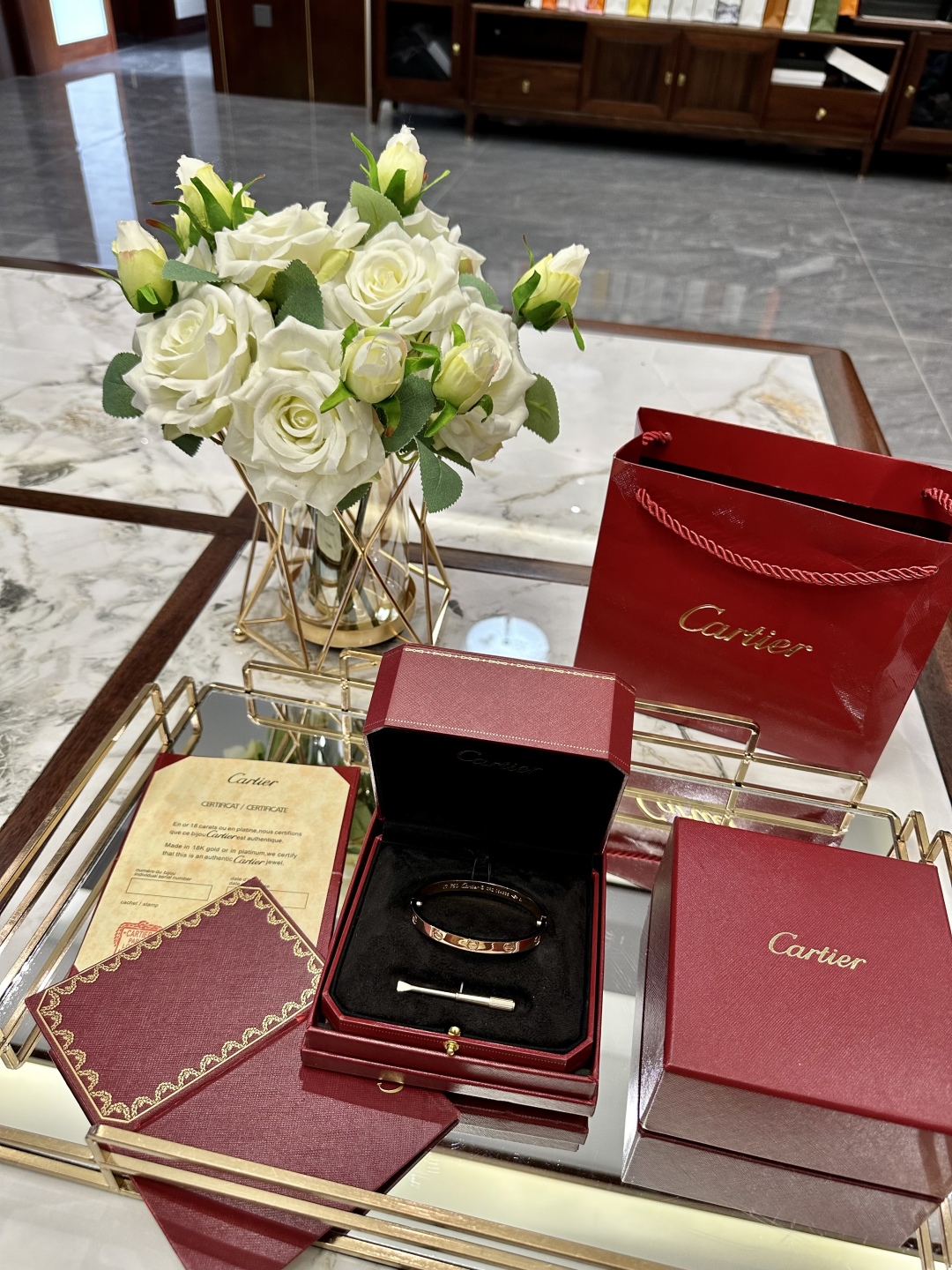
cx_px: 476
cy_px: 635
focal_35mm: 24
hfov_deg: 56.8
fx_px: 880
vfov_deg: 71.6
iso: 160
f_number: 1.78
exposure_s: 1/50
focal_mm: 6.86
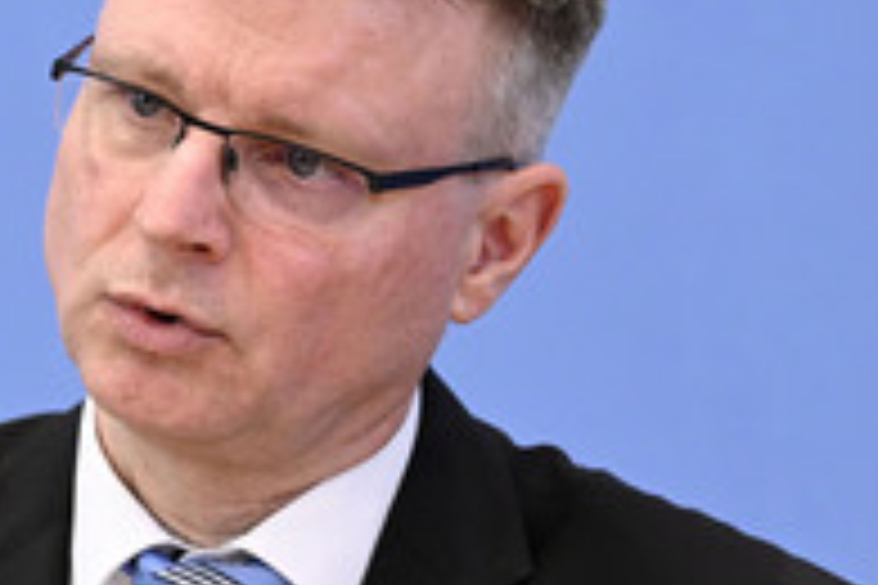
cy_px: 360
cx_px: 52
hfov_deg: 7.9
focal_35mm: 259
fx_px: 6316
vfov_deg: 5.3
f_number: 5.6
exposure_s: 1/640
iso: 4000
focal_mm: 112
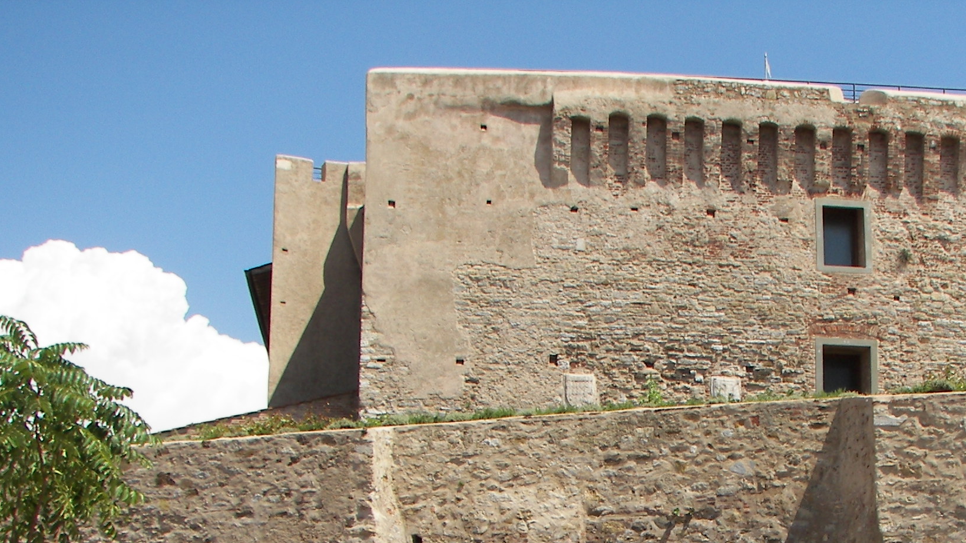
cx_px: 684
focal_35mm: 62
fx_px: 1588
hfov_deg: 33.4
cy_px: 570
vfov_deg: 18.8
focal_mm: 6
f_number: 4
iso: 50
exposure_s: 1/640
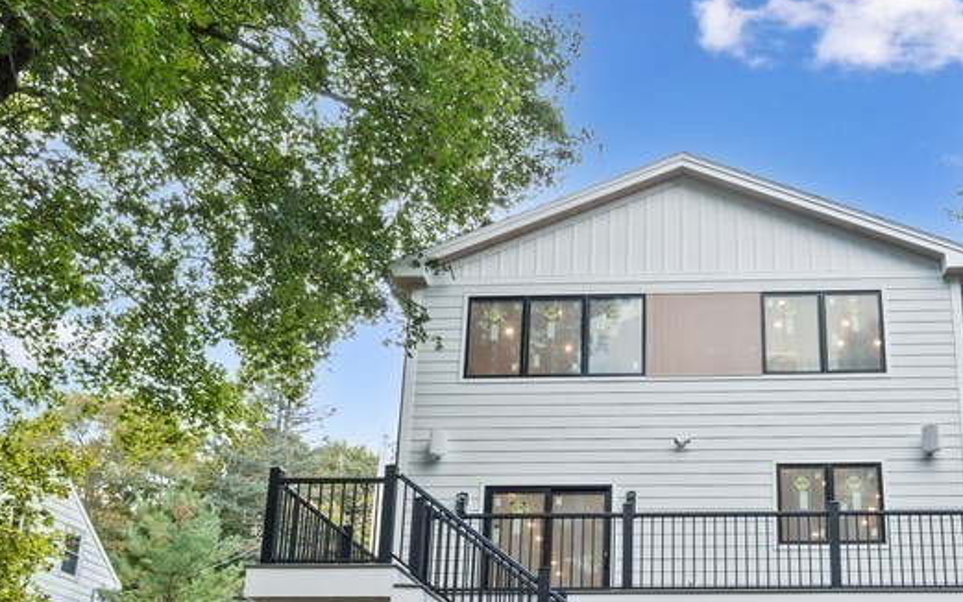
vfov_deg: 32.3
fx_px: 998
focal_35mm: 38
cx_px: 669
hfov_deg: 50.3
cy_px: 514
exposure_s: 1/15
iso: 100
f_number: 8
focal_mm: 19
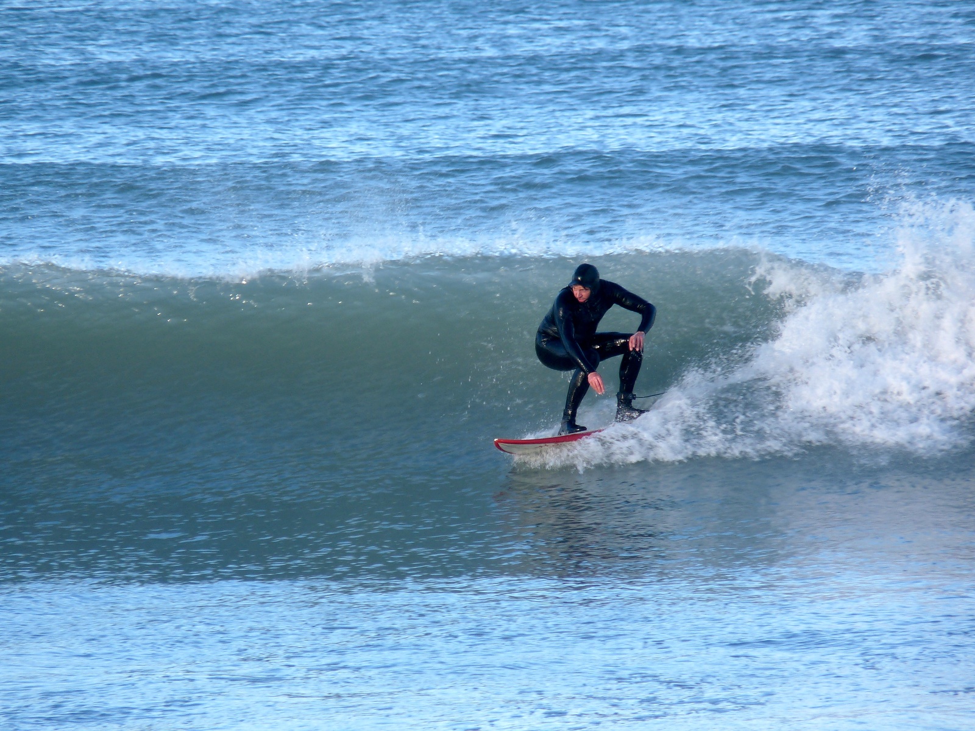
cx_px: 488
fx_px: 13689
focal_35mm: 486
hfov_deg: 4.1
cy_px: 366
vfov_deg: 3.1
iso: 100
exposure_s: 1/200
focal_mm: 86.4
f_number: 5.6
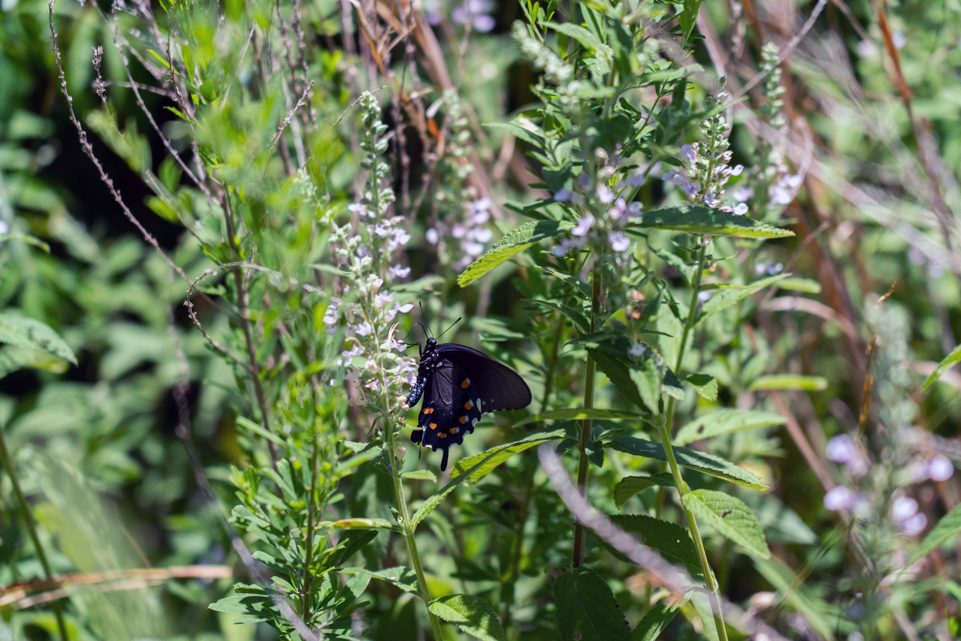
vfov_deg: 13.0
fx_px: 2803
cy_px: 320
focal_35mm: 105
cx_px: 480
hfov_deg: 19.5
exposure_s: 1/1250
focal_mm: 105
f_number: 4
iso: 200
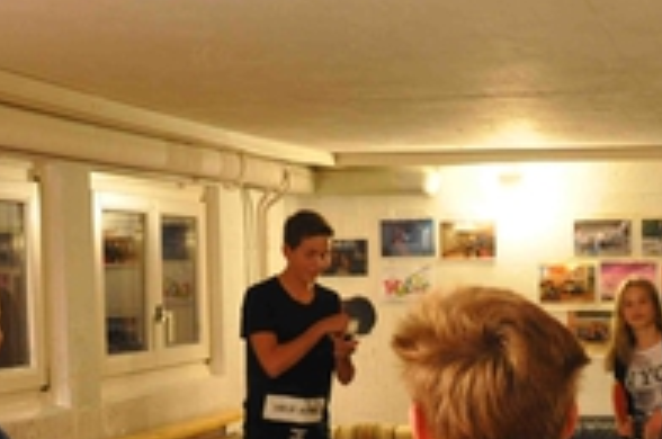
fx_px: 1285
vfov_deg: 19.1
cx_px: 610
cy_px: 392
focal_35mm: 70
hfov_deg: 27.7
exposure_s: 1/25
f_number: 3.5
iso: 1600
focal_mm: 18
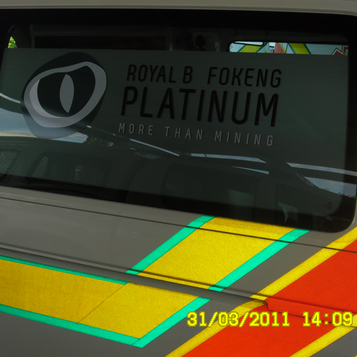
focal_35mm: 62
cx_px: 172
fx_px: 723
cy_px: 179
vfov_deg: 27.7
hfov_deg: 27.7
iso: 80
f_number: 5
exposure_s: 1/60
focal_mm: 9.3
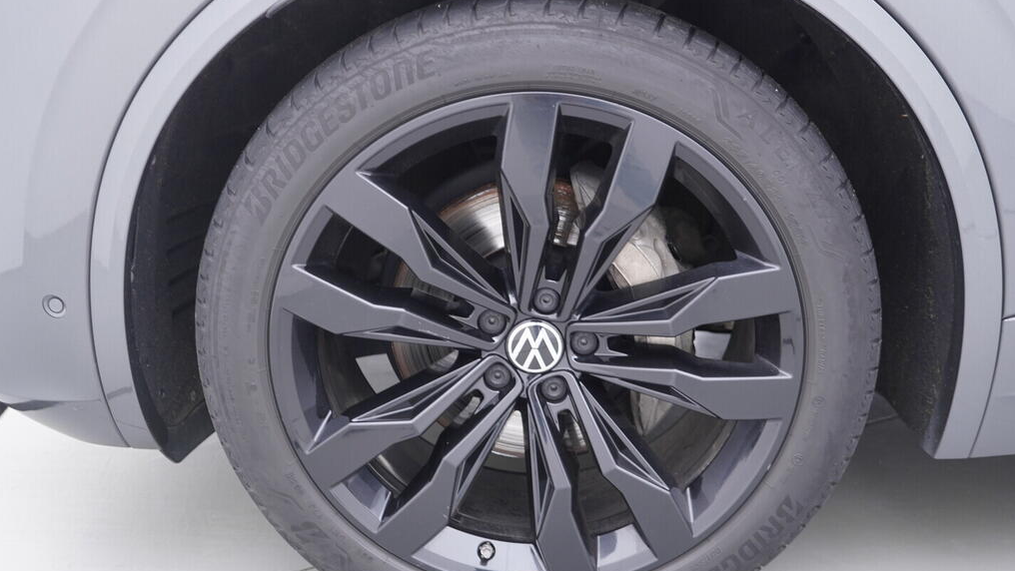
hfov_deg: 52.8
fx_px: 1023
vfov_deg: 31.2
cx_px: 507
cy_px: 328
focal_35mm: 38
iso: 250
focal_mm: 24
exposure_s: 1/40
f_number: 2.8
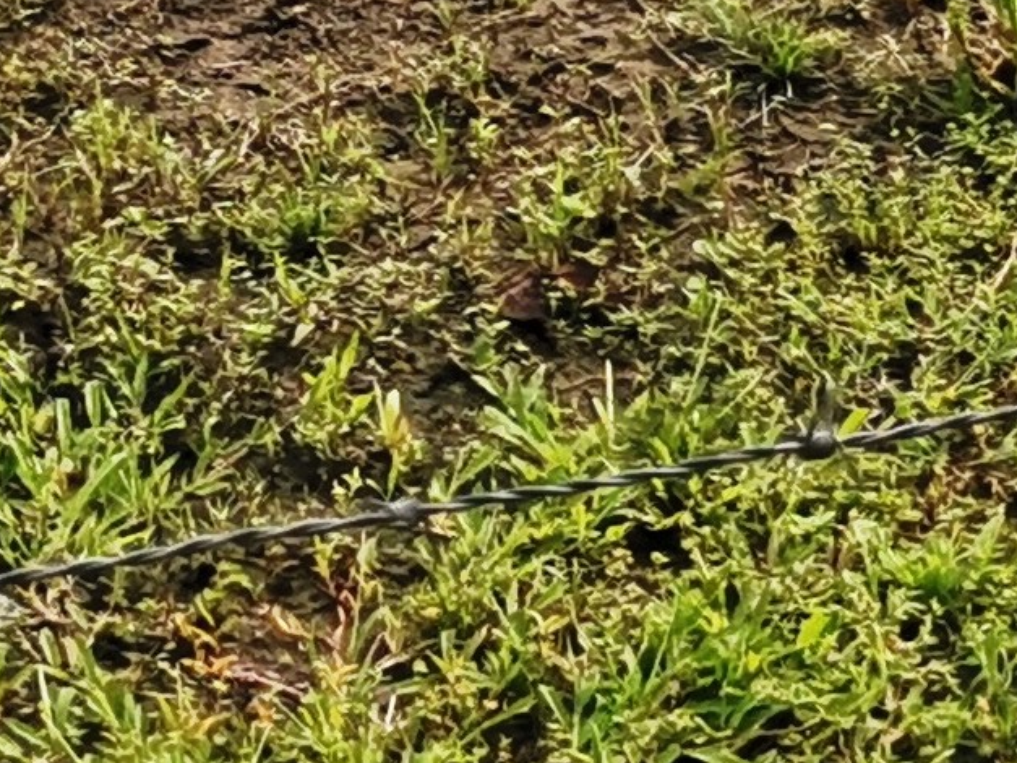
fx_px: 4876
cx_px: 425
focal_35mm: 166
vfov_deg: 7.7
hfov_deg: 11.9
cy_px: -1552
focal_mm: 4.75
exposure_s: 1/2421
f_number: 1.8
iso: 50
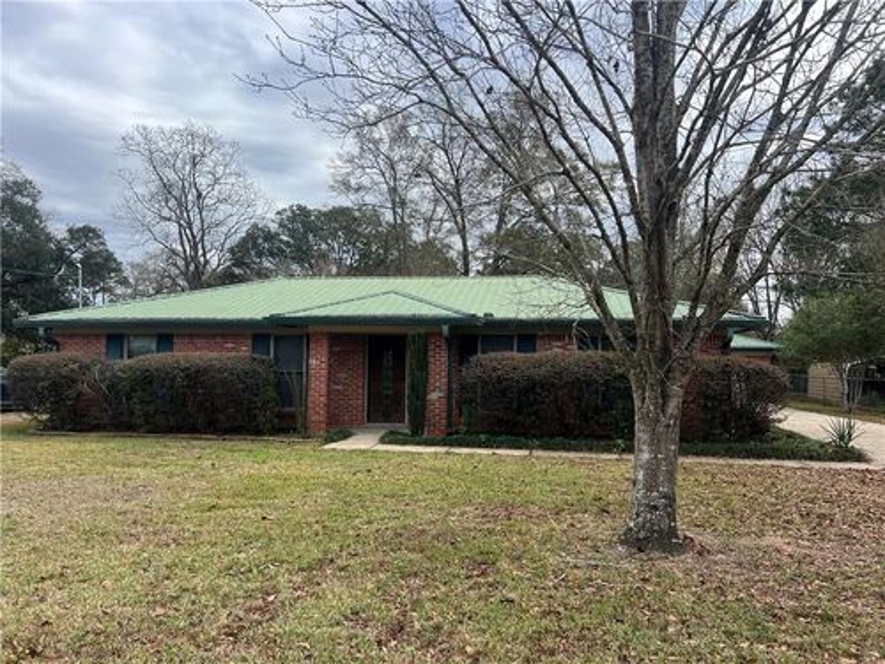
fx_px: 665
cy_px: 332
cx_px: 442
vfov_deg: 53.1
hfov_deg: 67.3
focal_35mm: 26
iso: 50
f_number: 1.5
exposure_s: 1/2123
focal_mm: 5.7
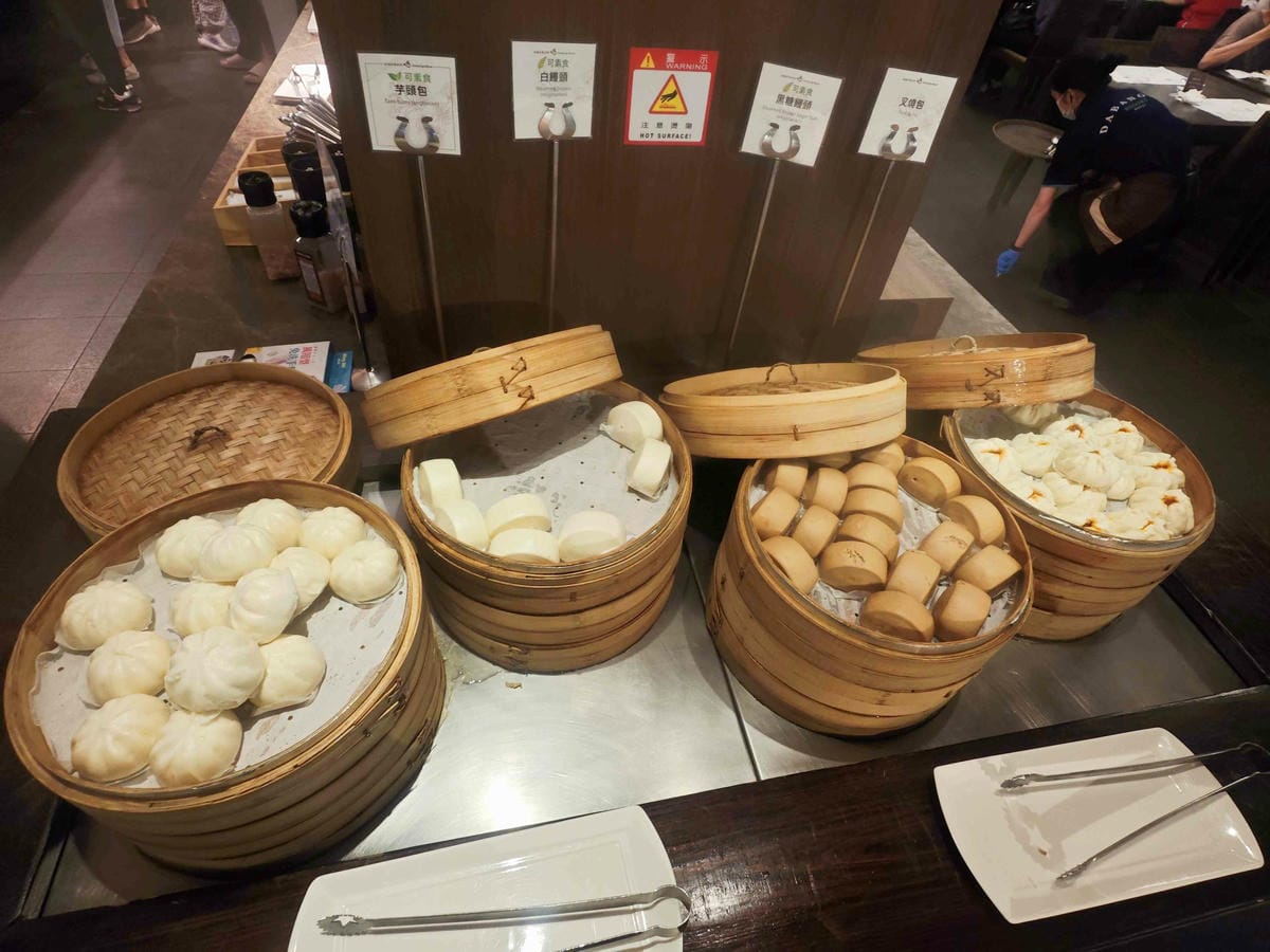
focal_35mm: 17
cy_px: 476
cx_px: 635
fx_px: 624
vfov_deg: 74.7
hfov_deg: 91.0
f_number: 1.8
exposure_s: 1/60
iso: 80
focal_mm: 2.03
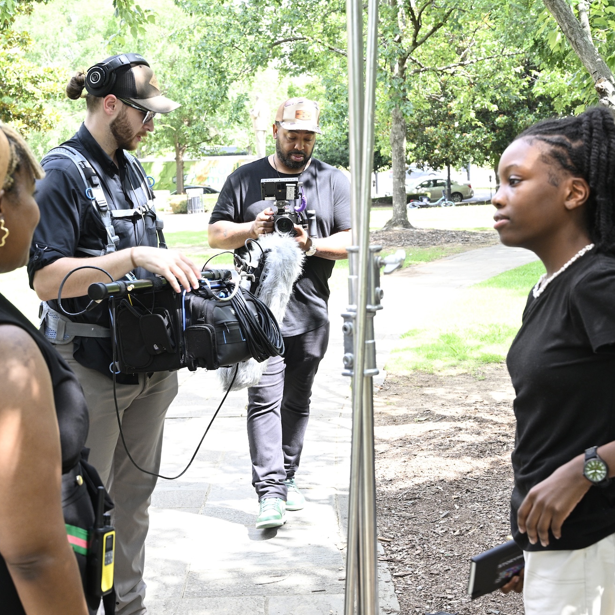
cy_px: 304
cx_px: 210
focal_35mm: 61
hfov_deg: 28.0
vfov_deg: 28.2
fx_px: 1226
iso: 1250
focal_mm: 47
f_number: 7.1
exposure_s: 1/200
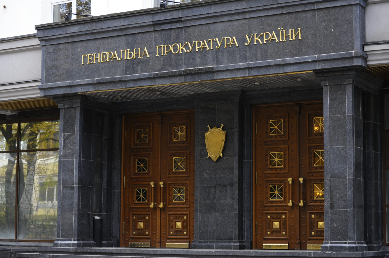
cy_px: 129
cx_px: 194
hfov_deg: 25.4
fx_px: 864
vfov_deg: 17.0
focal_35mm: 80
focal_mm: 80
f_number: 4
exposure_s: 1/200
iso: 400
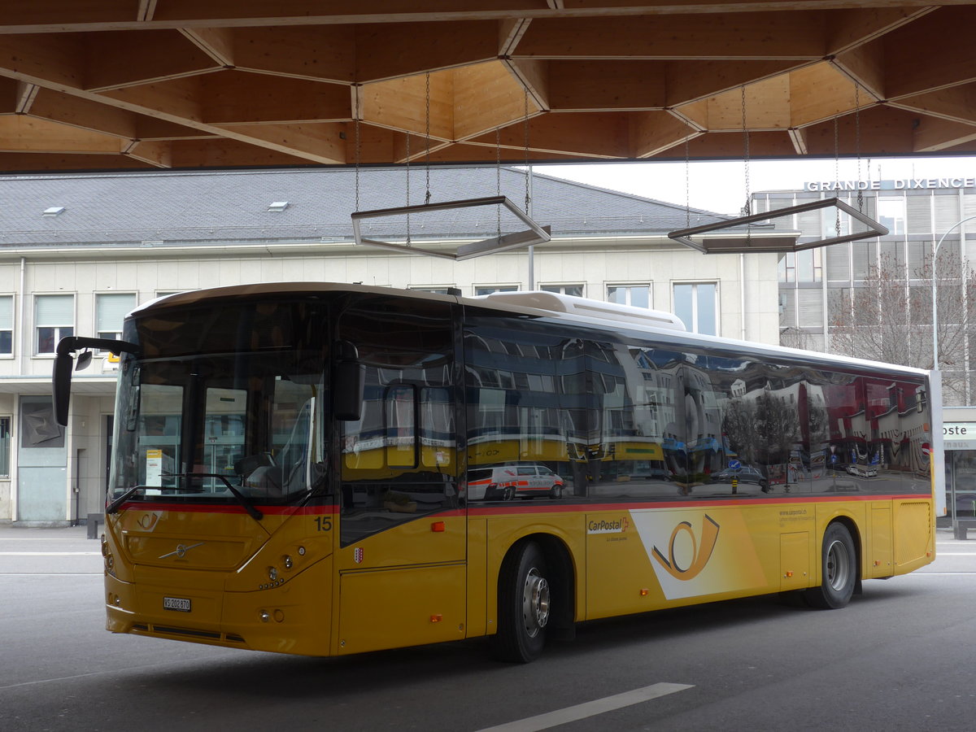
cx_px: 488
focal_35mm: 49
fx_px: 1382
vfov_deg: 29.7
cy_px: 366
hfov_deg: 38.9
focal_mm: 10.1
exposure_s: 1/160
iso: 80
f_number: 3.2
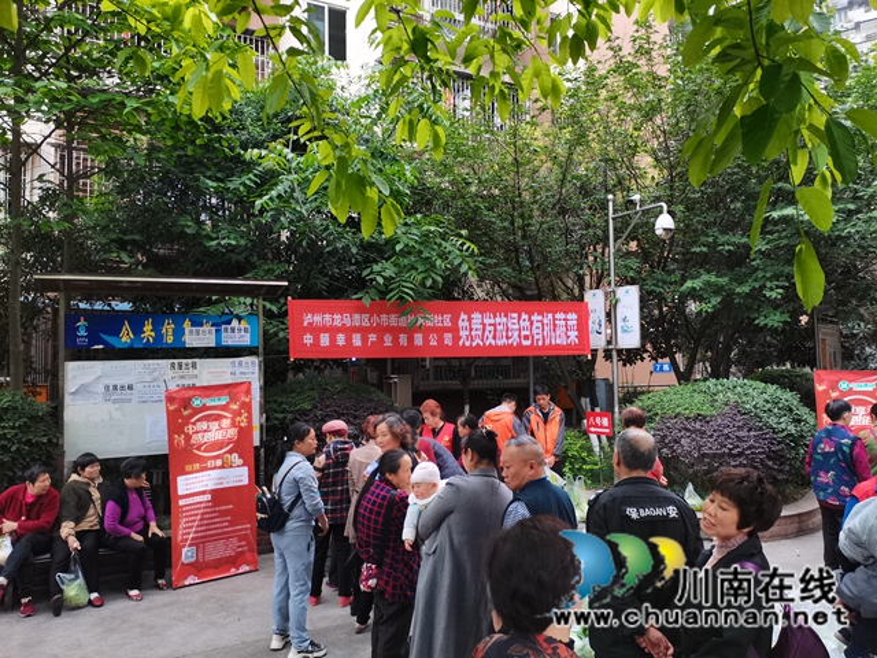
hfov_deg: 67.3
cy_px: 329
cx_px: 438
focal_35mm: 26
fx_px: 659
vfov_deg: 53.1
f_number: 1.8
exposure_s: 1/100
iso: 80
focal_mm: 5.58
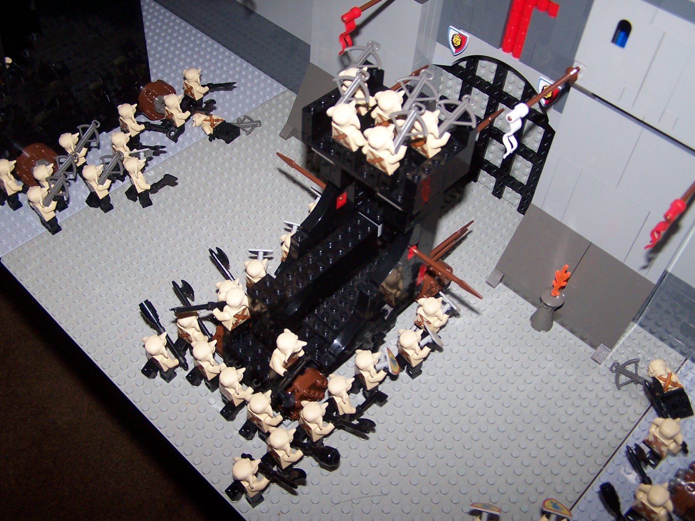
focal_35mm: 38
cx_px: 348
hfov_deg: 49.0
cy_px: 260
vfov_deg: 37.7
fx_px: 763
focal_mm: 6.3
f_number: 2.8
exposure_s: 1/60
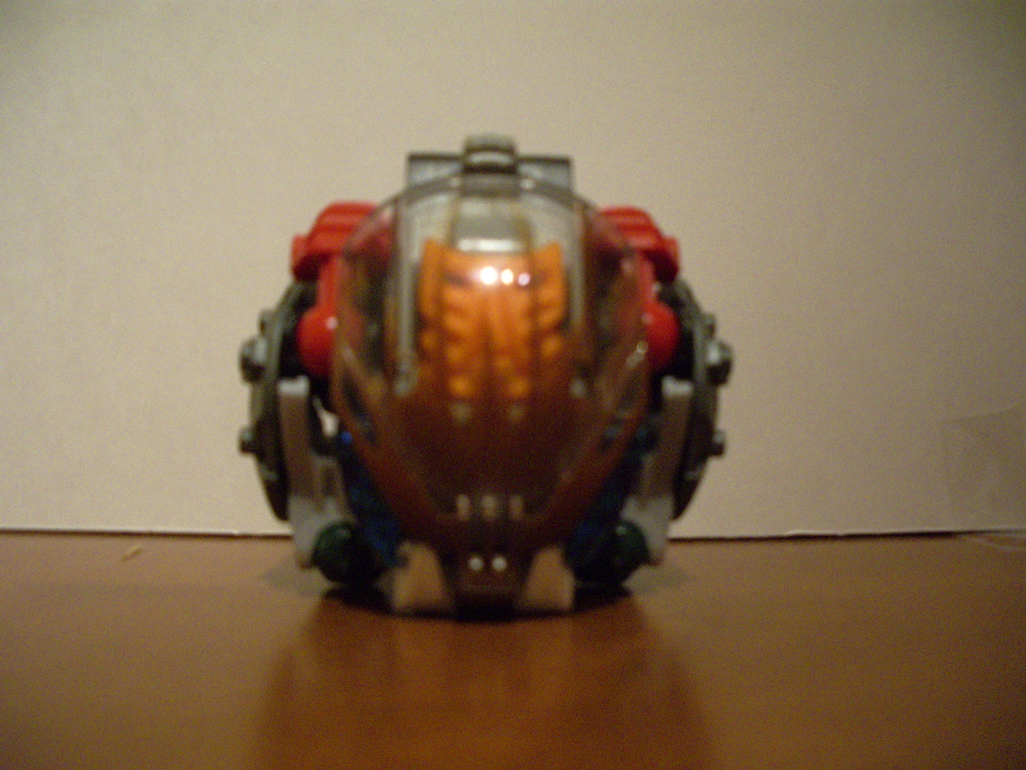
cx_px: 513
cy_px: 385
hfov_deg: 52.6
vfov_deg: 40.7
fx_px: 1037
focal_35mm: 35
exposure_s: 1/15
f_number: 2.6
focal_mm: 5.8
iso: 320
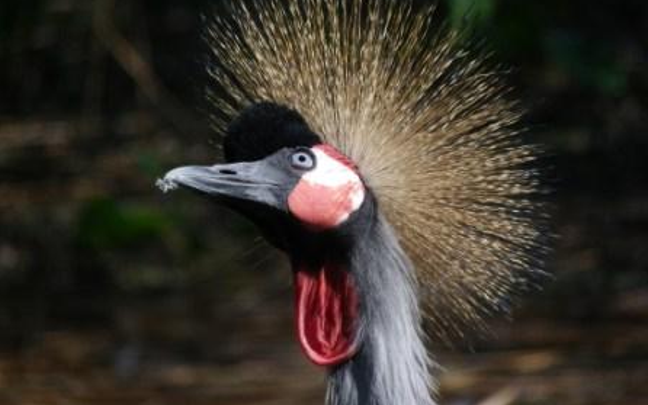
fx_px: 11747
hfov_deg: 3.2
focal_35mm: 665
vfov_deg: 2.0
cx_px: 324
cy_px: 167
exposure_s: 1/320
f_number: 5
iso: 50
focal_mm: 110.4
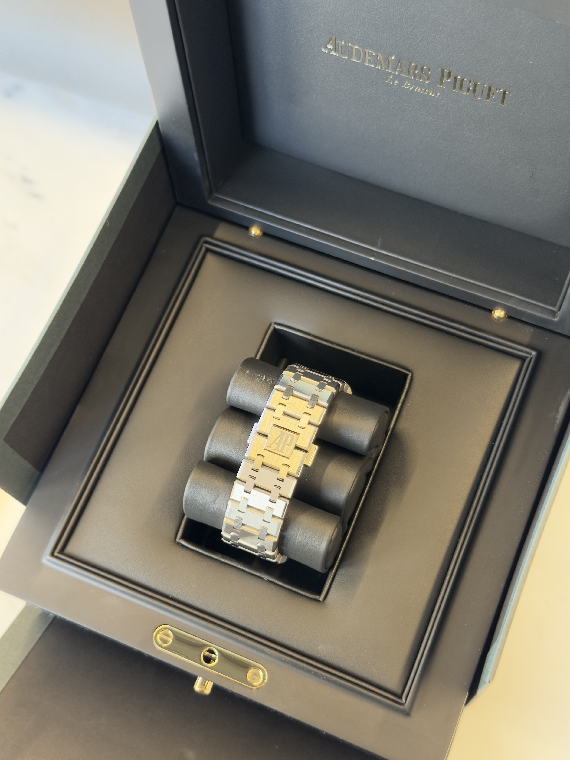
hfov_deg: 30.3
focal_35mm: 48
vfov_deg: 39.7
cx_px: 285
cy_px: 380
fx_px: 1054
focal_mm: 6.76
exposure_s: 1/33
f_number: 1.78
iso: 200
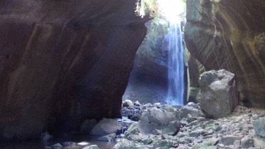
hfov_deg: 37.6
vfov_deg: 22.2
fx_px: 379
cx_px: 199
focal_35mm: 54
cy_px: 60
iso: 200
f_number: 2.7
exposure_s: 1/6
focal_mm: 4
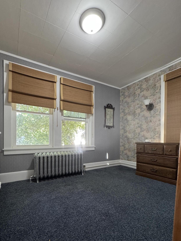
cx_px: 78
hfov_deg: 74.4
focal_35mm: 17
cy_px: 141
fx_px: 119
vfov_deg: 90.2
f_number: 2.2
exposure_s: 1/60
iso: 320
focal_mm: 2.22
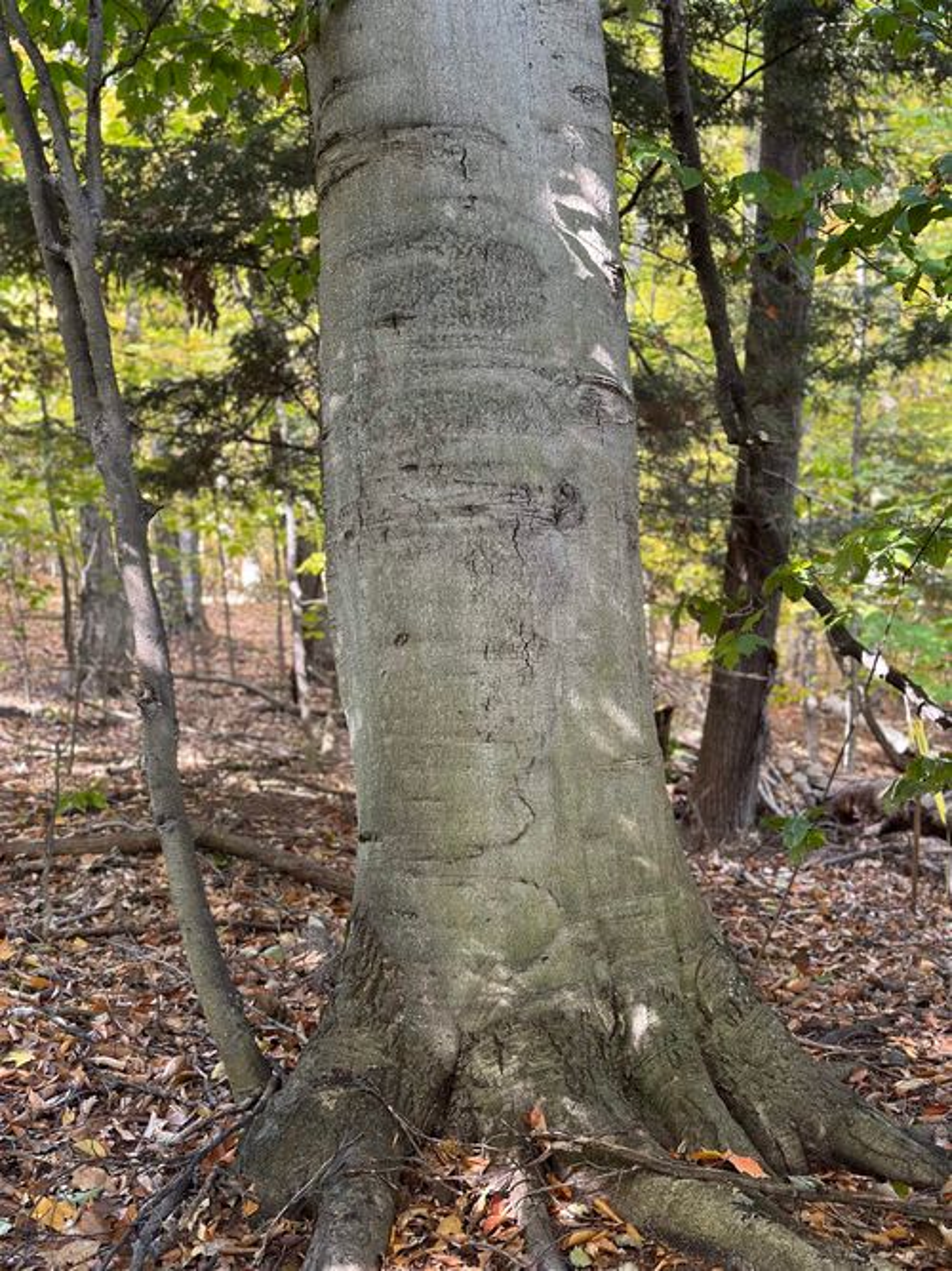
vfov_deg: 39.7
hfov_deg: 30.3
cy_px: 636
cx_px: 476
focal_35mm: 48
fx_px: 1761
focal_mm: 6.86
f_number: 1.78
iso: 200
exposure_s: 1/60
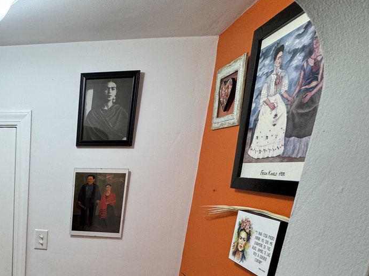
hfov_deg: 50.6
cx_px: 5
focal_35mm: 29
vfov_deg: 44.6
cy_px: 240
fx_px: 309
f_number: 2.2
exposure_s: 1/120
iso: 160
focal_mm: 2.22
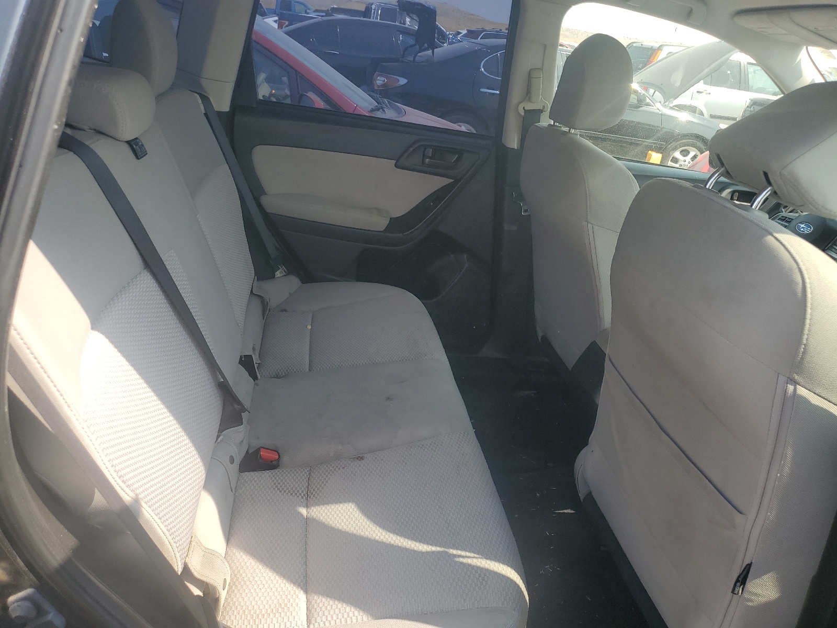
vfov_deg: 53.1
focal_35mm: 26
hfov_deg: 67.3
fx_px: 629
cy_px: 314
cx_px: 418
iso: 50
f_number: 1.5
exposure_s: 1/769
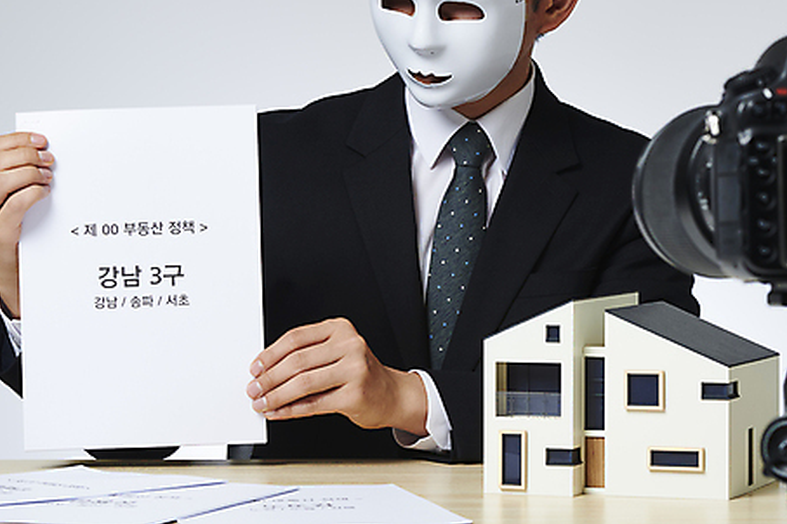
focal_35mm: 139
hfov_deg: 14.8
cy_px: 259
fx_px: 3038
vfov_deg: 9.9
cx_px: 426
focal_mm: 105
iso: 100
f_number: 18
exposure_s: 1/125
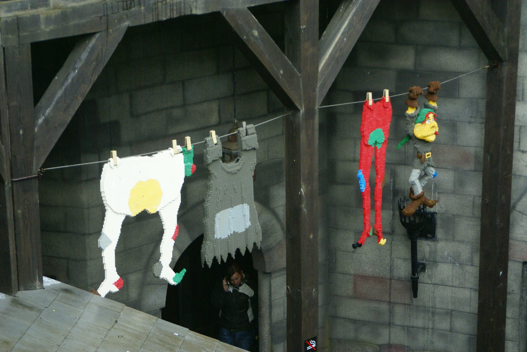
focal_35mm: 90
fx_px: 1319
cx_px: 264
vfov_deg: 15.2
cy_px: 176
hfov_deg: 22.6
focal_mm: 60
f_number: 5
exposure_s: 1/50
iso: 400
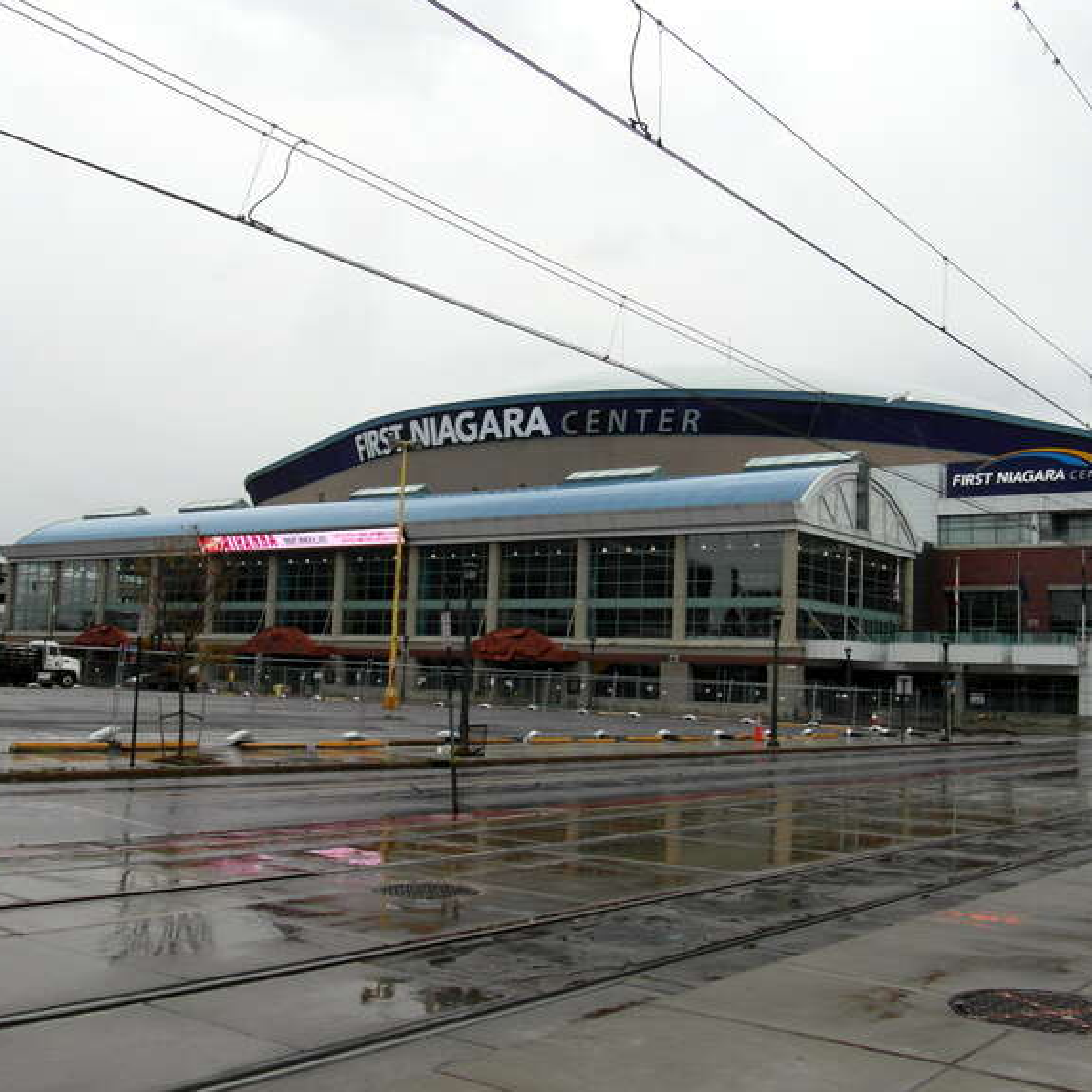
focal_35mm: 38
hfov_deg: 43.8
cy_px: 544
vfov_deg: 43.9
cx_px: 594
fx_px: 1356
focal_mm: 5.3
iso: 80
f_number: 5
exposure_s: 1/180
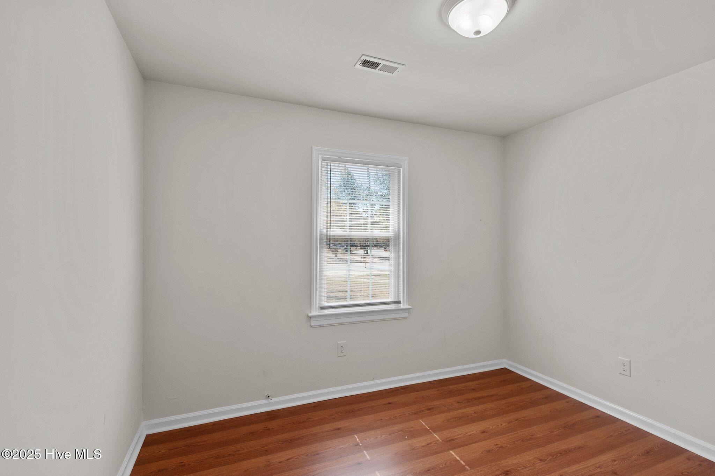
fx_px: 318
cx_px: 358
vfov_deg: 73.7
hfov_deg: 96.8
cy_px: 238
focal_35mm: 16
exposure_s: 1/100
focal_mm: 16
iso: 400
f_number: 4.5
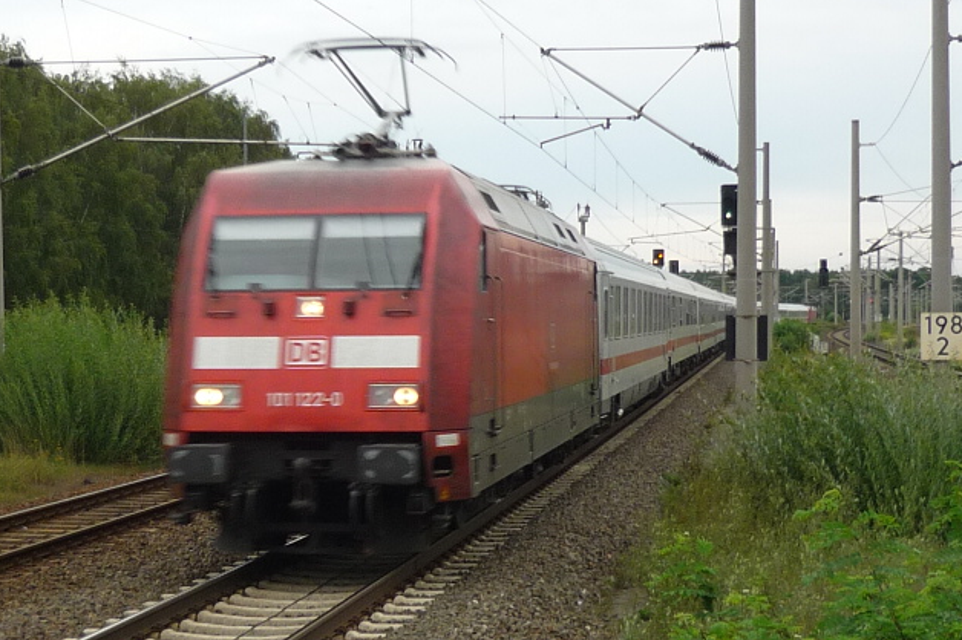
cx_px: 487
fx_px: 935
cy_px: 320
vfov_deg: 37.8
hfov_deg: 54.5
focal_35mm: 35
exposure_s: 1/125
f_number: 2.8
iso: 100
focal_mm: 5.5
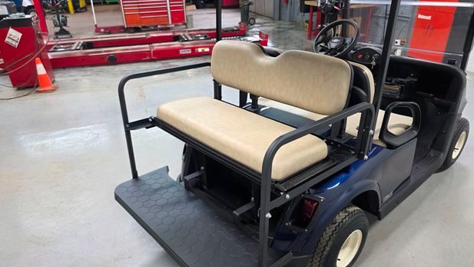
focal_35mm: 26
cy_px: 162
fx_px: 327
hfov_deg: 71.9
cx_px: 239
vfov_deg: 44.1
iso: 200
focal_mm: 6.3
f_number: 1.7
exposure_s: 1/120
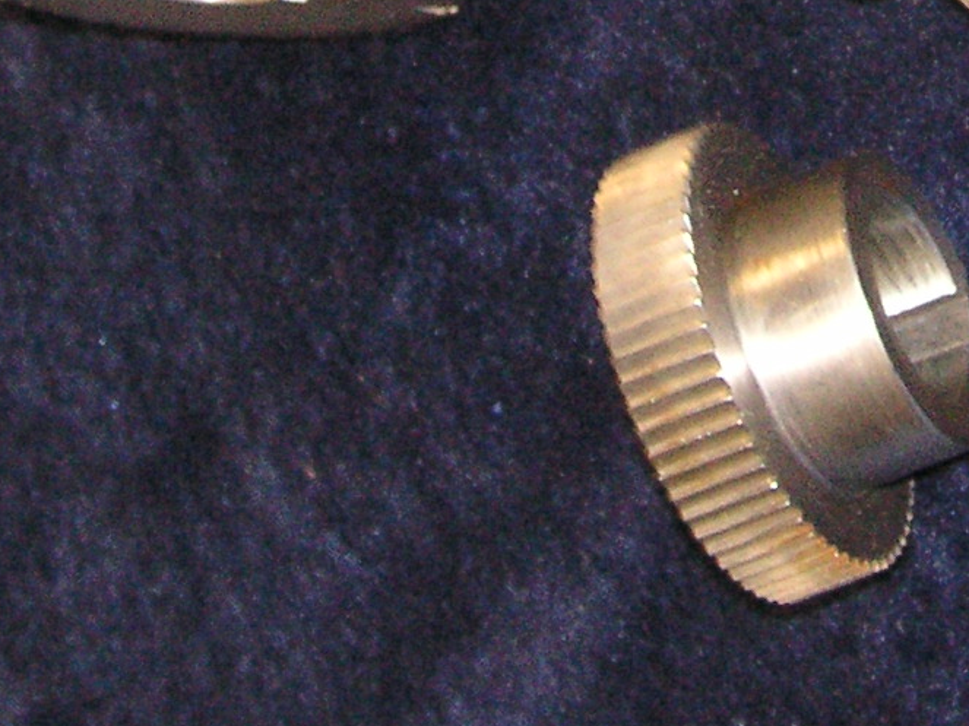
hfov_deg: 11.5
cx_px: 1006
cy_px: -668
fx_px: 4758
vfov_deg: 8.3
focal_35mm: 170
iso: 160
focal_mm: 7.3
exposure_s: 1/45
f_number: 3.1
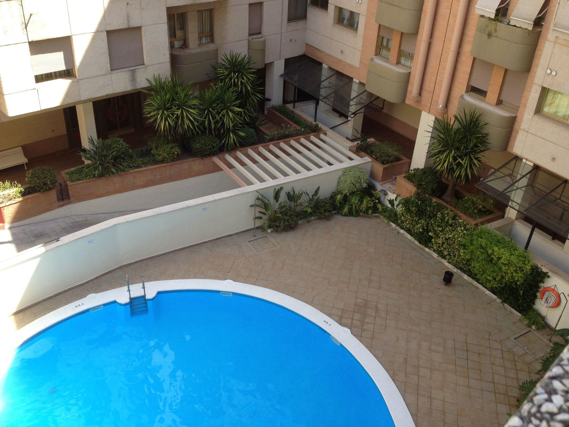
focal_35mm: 35
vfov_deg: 40.7
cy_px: 214
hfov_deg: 52.6
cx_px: 284
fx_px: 575
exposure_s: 1/246
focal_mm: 4.28
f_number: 2.4
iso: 50
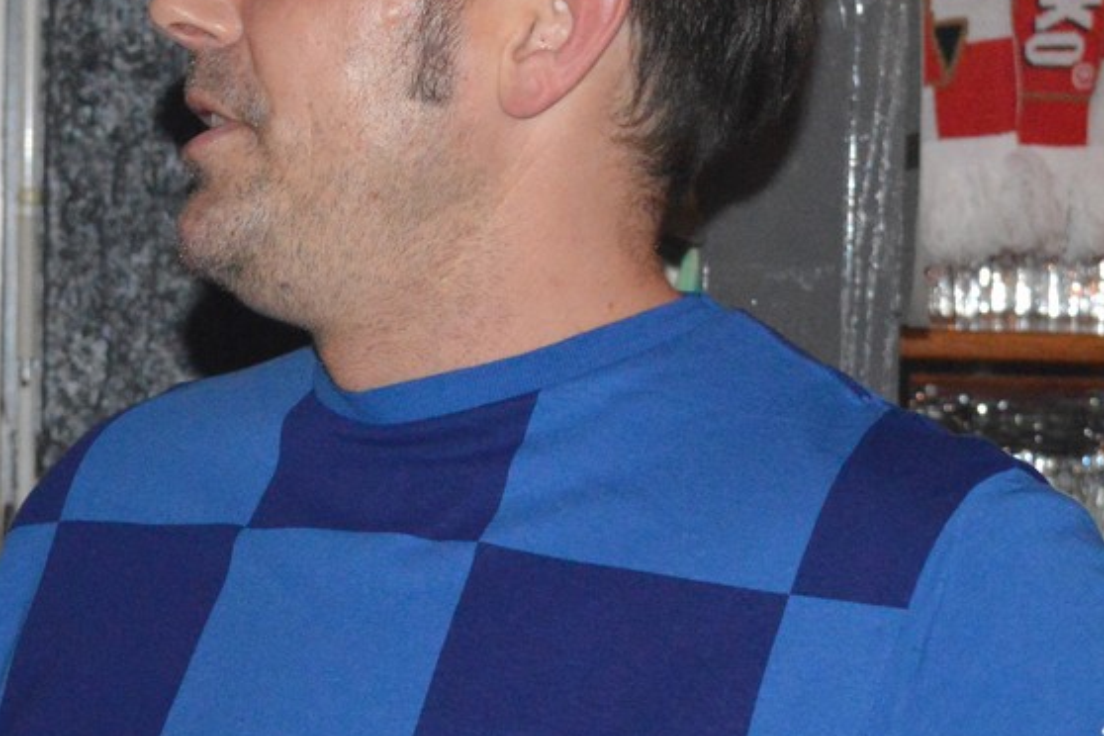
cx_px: 410
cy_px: 390
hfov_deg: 11.9
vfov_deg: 8.0
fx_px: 5274
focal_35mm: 172
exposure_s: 1/60
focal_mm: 40
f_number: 7.1
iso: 3200
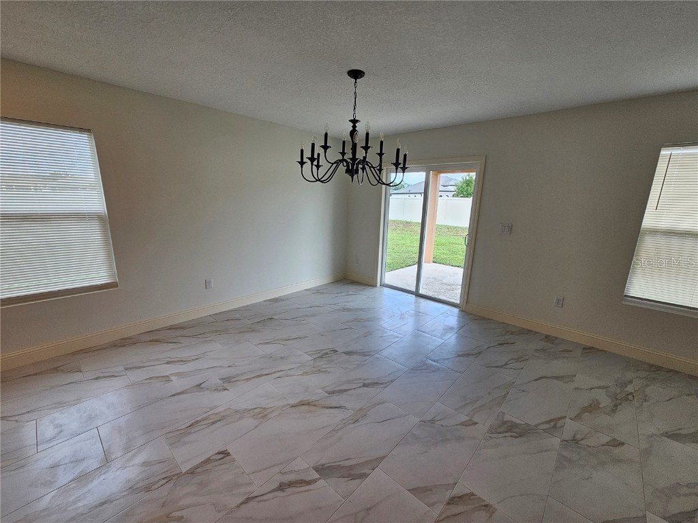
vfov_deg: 89.9
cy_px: 262
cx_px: 349
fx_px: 262
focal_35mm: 13
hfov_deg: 106.2
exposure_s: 1/120
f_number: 2.2
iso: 64
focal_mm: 2.2
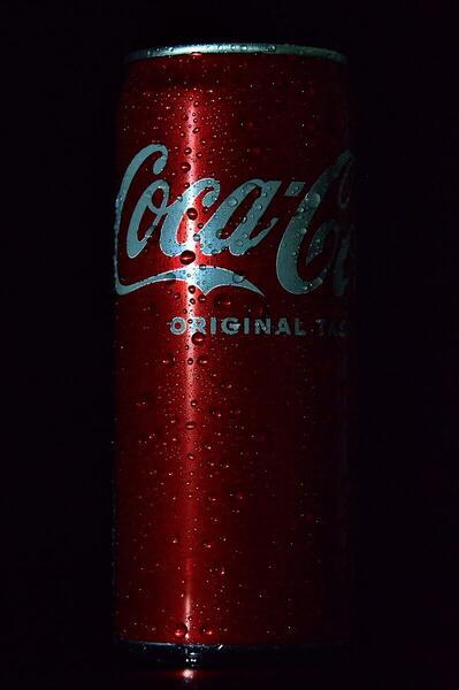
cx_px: 230
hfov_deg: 8.7
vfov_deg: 13.1
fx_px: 3017
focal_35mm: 158
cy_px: 345
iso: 12800
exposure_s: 1/2
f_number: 7.1
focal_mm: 105
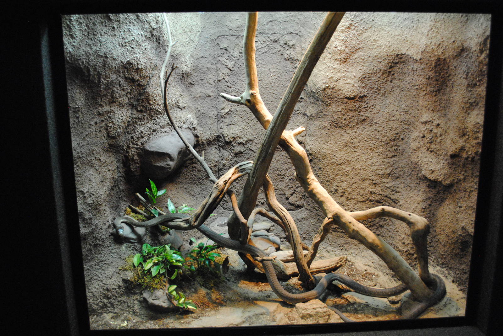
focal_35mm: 33
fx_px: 462
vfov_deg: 40.1
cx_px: 252
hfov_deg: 57.2
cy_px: 168
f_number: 3.8
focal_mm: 22
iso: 1600
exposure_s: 1/25
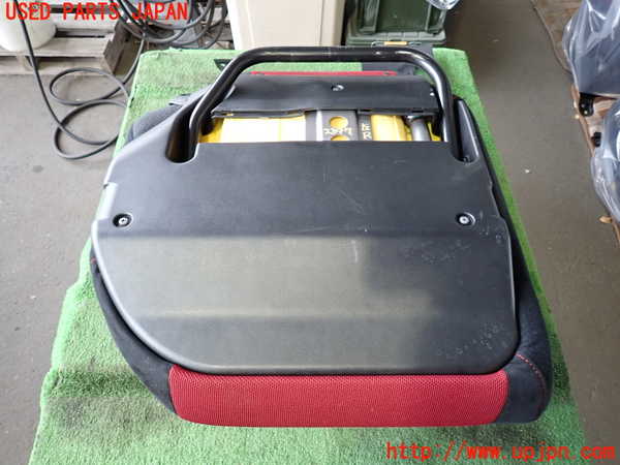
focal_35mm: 25
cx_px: 310
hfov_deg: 69.4
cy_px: 232
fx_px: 448
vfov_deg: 54.9
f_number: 2
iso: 200
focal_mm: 4.5
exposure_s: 1/30
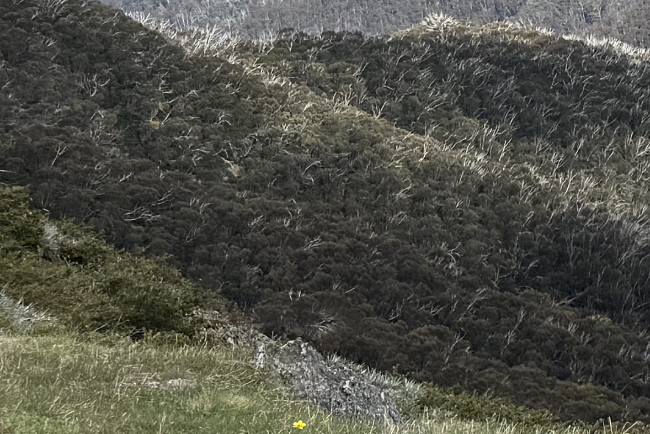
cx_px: 1214
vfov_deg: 11.1
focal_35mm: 121
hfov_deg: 14.6
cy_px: -115
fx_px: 2185
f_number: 1.78
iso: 80
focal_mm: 6.76
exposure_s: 1/6410
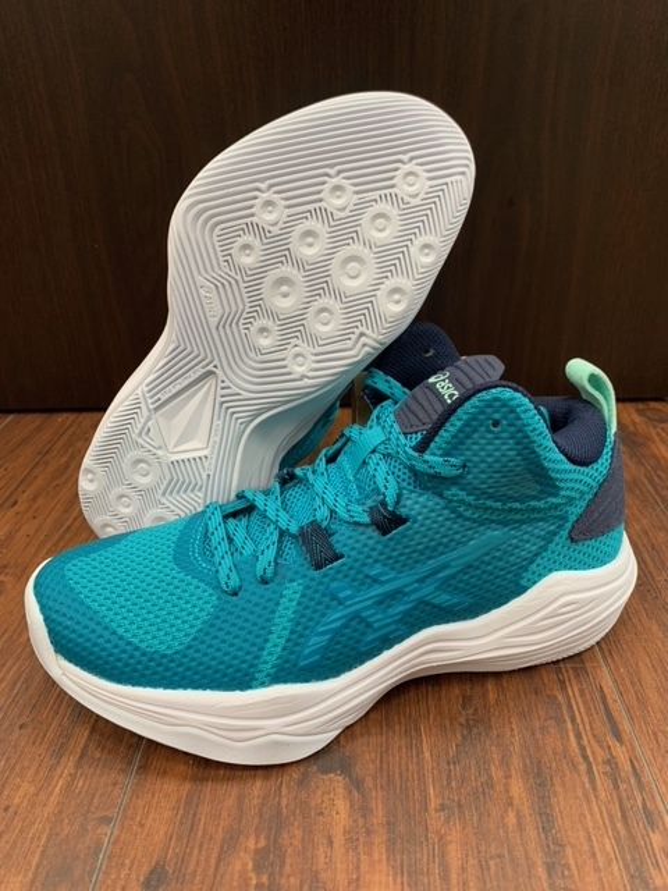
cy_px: 446
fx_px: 669
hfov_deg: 53.1
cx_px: 334
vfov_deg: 67.3
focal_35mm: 26
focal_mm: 4.25
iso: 100
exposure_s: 1/99
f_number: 1.8
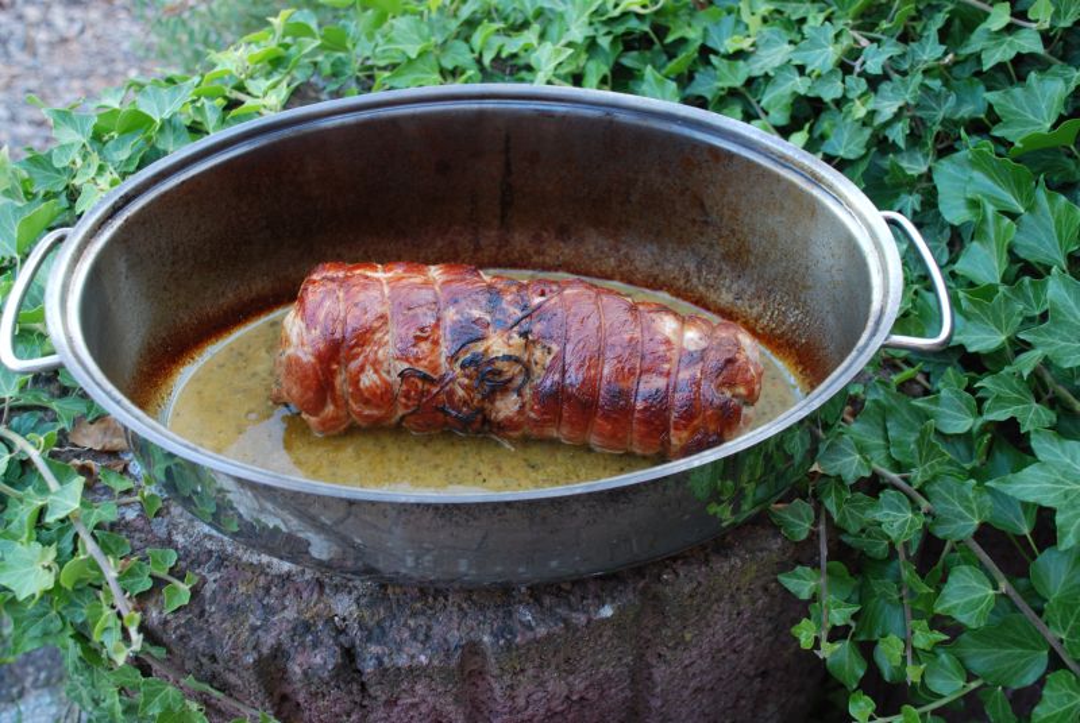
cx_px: 540
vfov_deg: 32.0
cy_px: 362
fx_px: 1262
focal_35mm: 42
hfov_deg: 46.3
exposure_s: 1/60
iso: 400
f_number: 4
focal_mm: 28
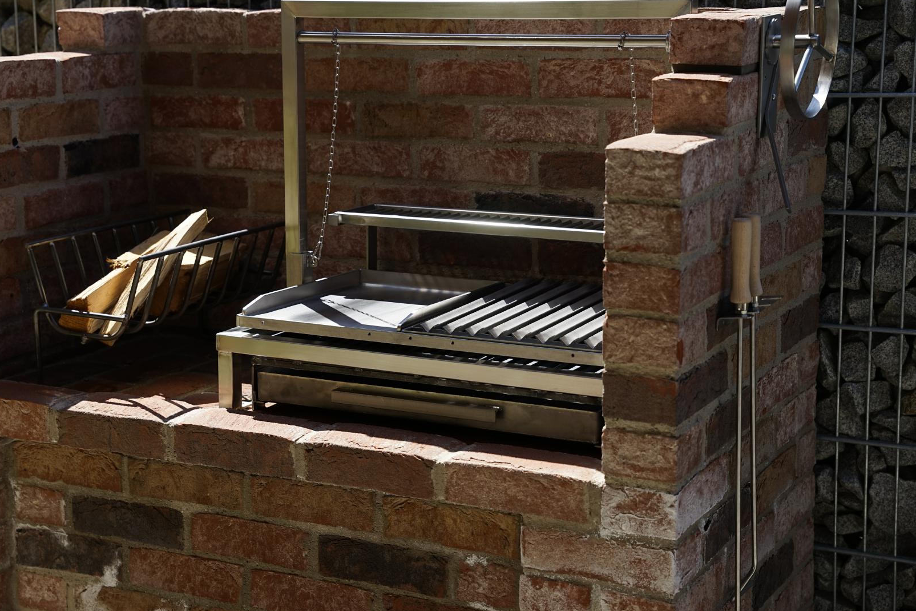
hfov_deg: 29.7
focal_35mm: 68
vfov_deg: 20.1
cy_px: 279
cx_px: 377
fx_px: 1726
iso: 100
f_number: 3.5
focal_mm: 56.7
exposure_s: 1/640
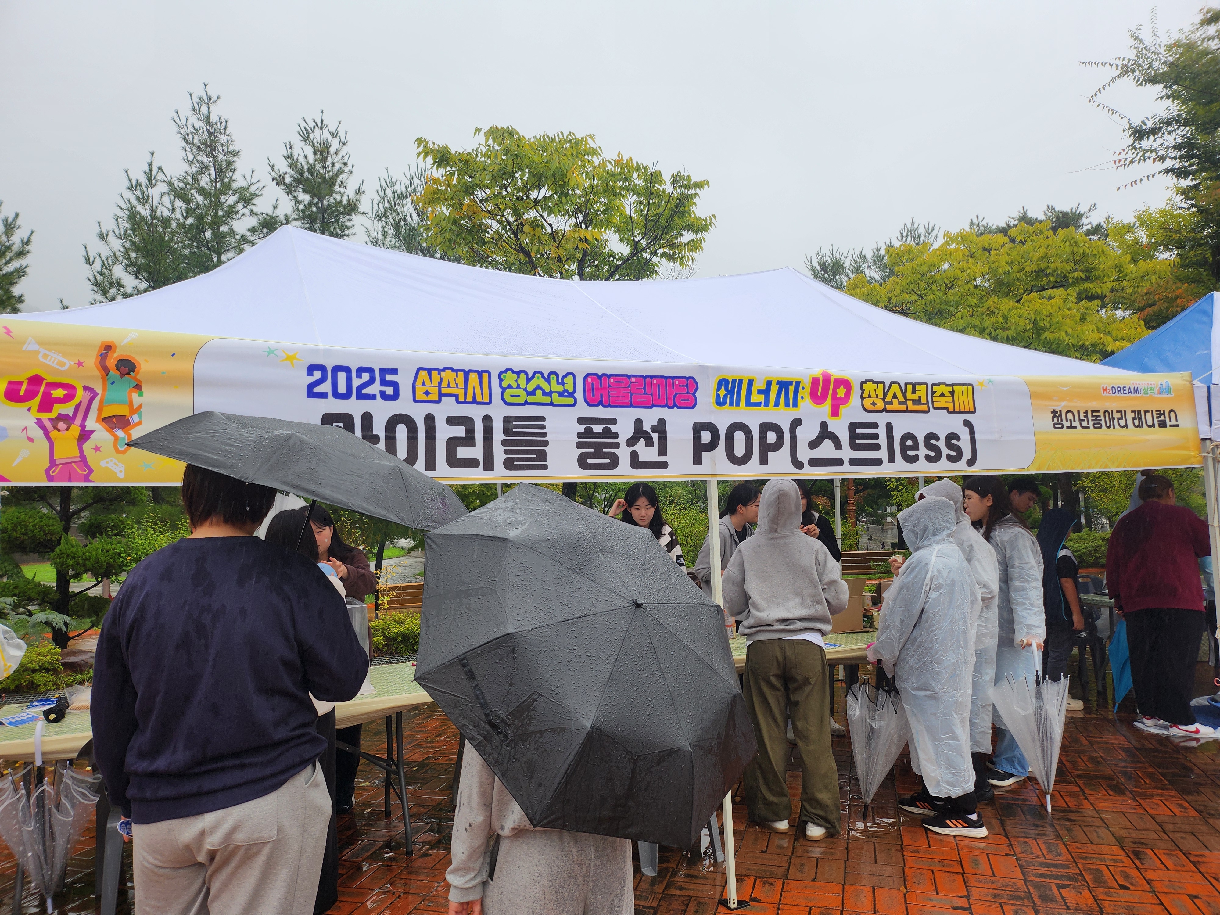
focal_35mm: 24
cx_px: 610
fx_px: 846
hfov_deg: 71.6
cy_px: 458
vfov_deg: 56.8
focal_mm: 5
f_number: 1.8
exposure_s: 1/255
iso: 50
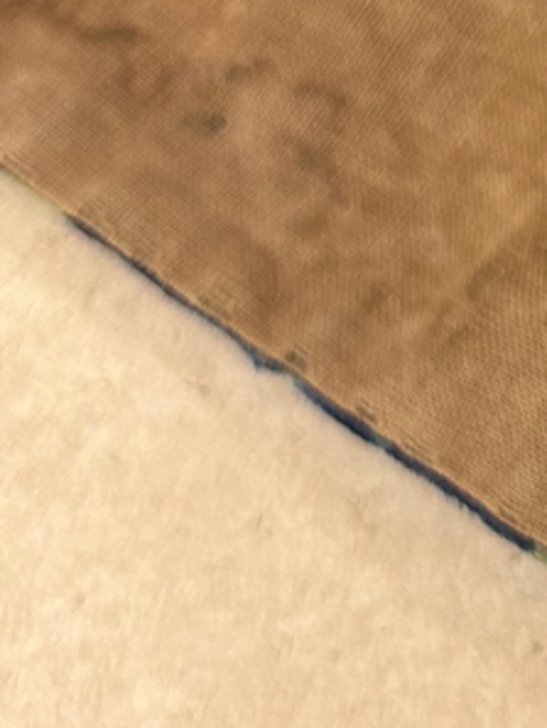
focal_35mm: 105
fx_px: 2211
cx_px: 1020
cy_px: 96
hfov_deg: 12.7
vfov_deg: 18.5
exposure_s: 1/50
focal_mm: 5.7
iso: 160
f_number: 1.5
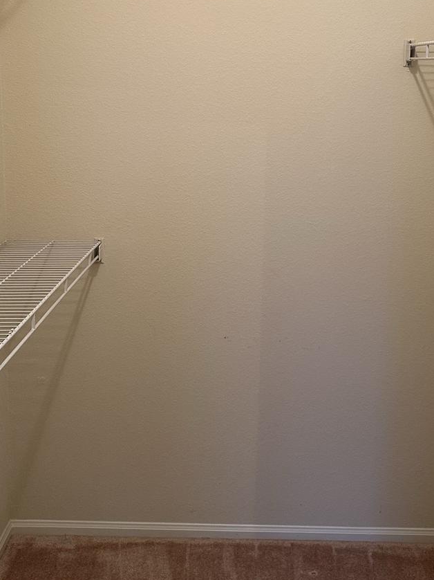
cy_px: 201
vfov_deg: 42.5
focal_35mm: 44
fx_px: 736
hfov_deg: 32.8
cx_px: 260
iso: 200
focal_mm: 6.86
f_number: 1.78
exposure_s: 1/60
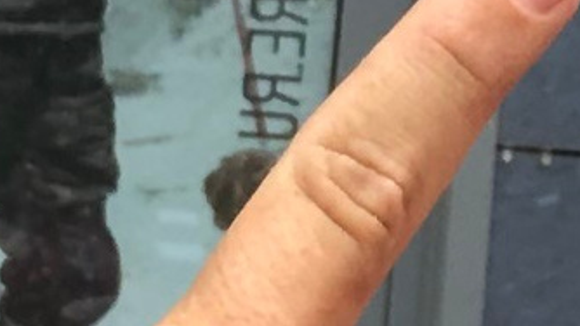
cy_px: -642
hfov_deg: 8.0
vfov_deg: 4.4
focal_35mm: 267
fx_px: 4107
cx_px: 797
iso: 40
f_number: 2.2
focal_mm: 2.87
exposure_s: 1/100
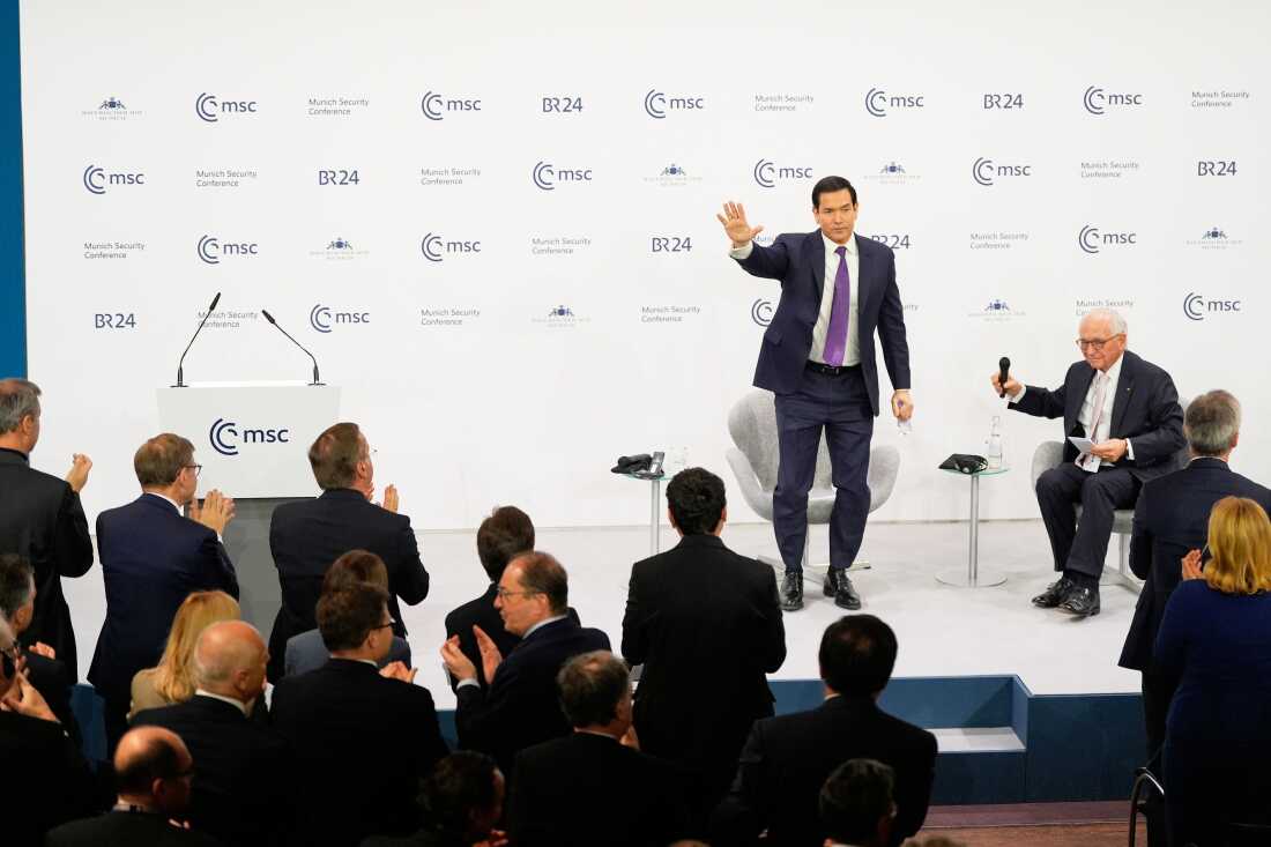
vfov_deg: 11.9
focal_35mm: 115
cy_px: 424
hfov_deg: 17.8
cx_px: 636
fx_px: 4059
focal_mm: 115
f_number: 2.8
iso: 2000
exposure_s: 1/500
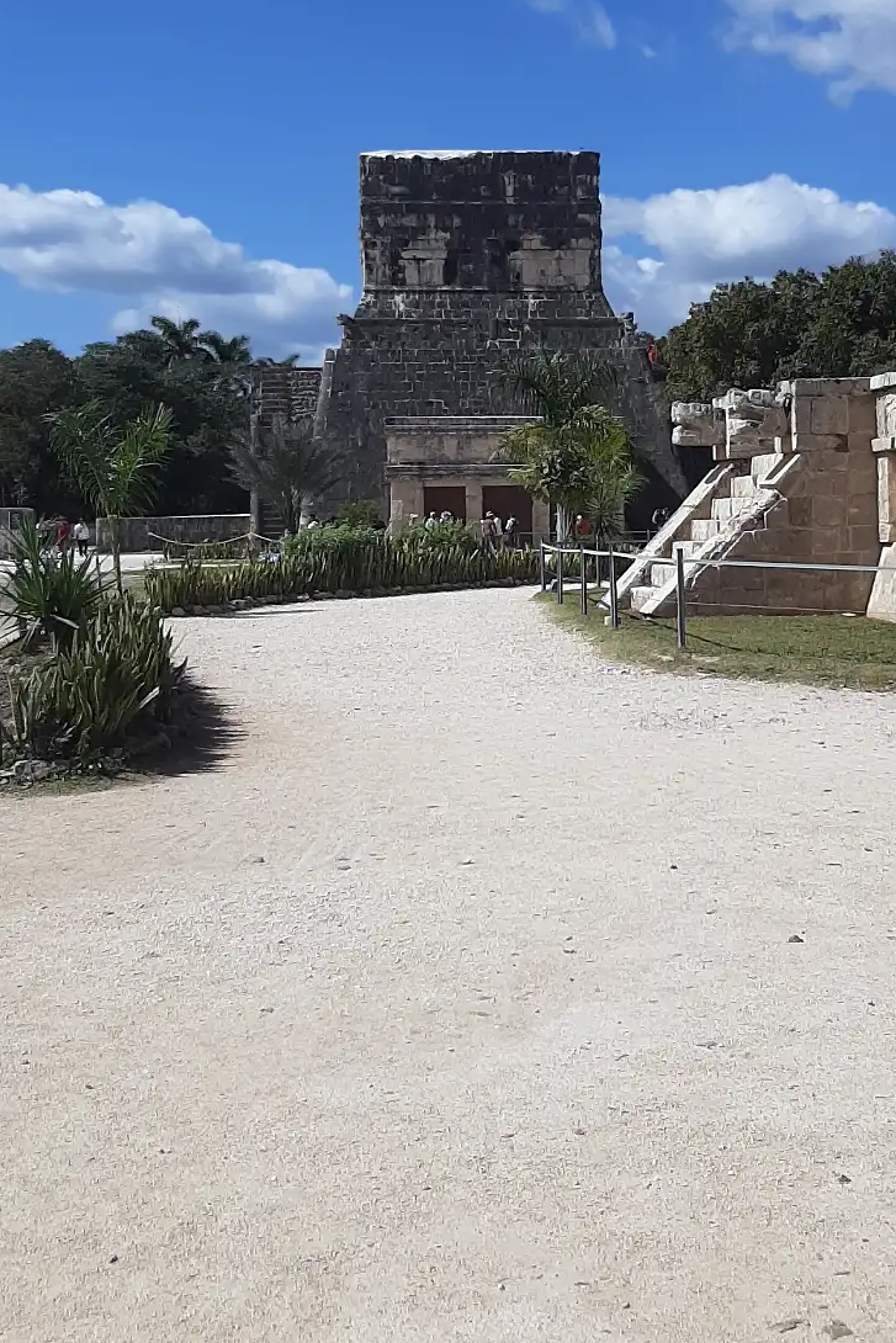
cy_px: 488
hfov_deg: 27.0
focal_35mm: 50
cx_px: 530
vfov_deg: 39.3
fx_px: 1866
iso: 40
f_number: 1.7
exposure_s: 1/6211
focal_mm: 3.93
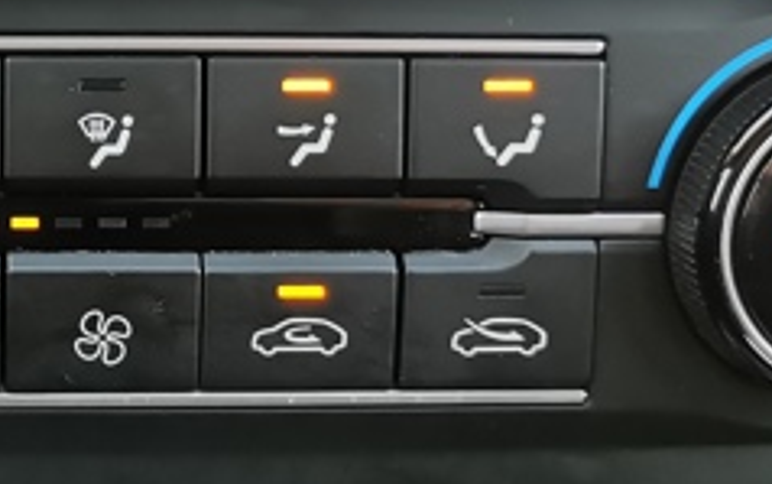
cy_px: 91
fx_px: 2021
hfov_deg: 20.8
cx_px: -16
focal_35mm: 96
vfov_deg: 13.6
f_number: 1.8
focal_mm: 5.58
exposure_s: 1/50
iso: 250
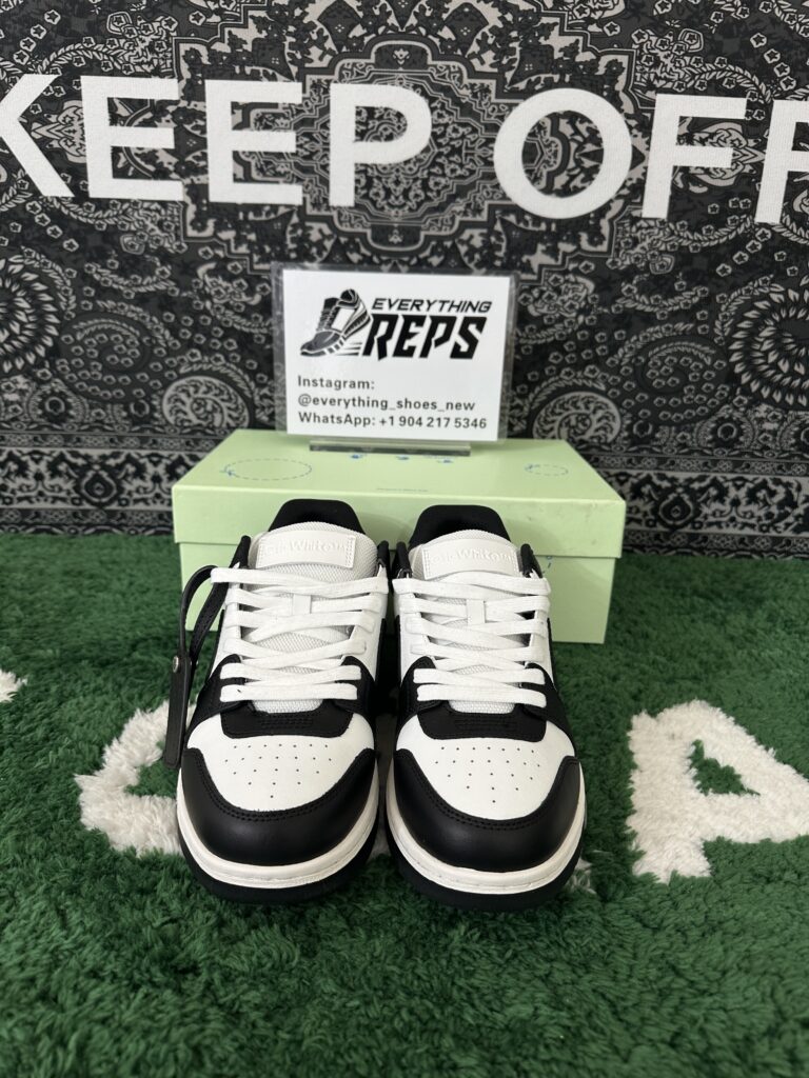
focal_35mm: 24
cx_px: 404
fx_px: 748
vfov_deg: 71.6
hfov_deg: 56.8
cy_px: 539
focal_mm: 6.86
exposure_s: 1/50
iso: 125
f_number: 1.78
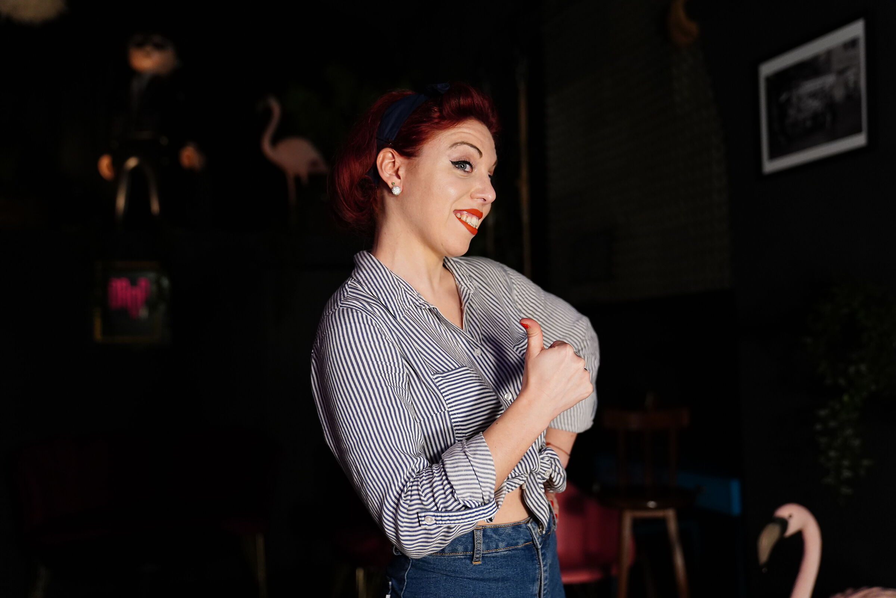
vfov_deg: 32.6
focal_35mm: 41
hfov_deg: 47.4
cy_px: 299
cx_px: 448
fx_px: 1020
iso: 3200
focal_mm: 41
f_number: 2.8
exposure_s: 1/320
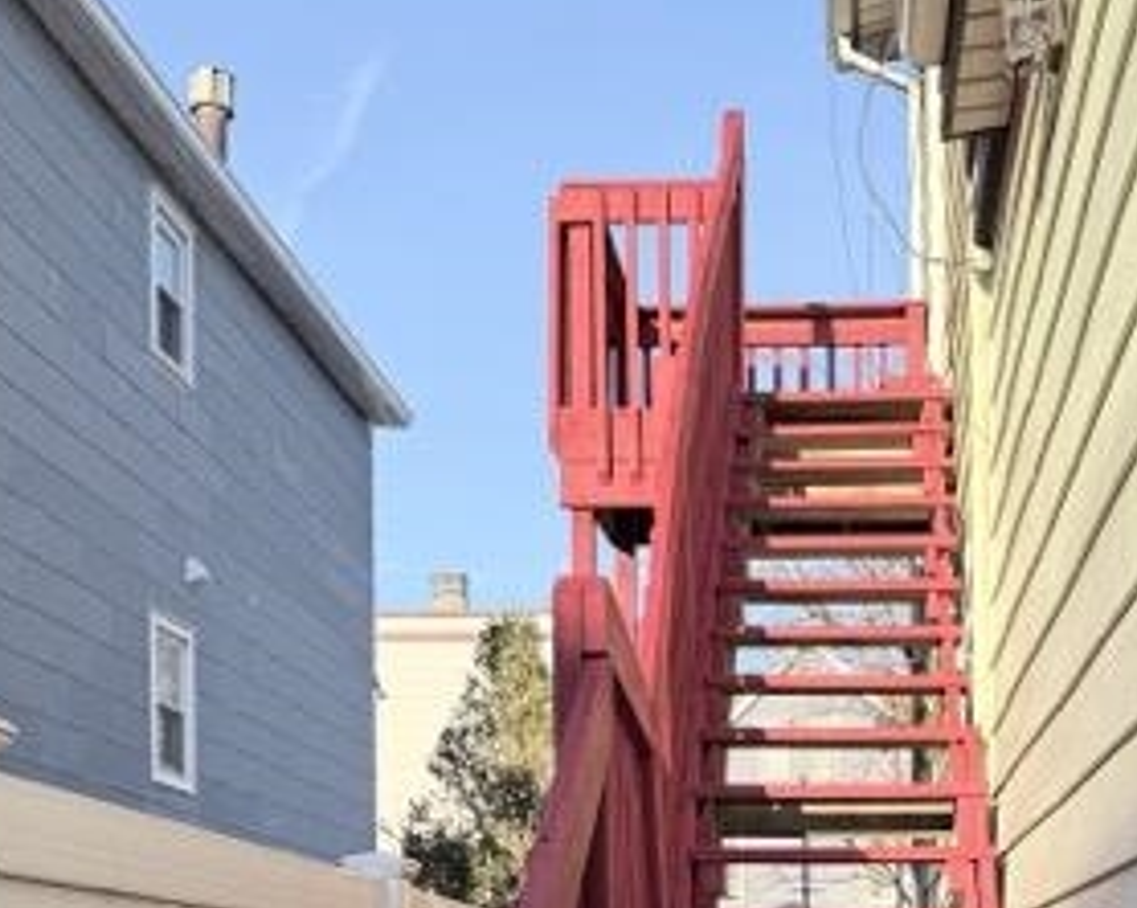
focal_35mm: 54
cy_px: 1010
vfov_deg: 25.9
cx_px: 793
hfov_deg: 34.3
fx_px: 1816
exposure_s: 1/1211
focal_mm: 6.76
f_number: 1.78
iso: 80
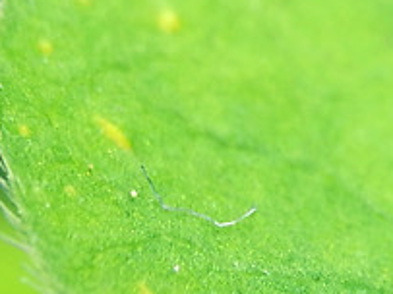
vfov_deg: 7.9
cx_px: 368
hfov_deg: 10.6
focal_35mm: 186
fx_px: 2110
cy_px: 362
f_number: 2.2
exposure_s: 1/100
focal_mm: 4.5
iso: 64
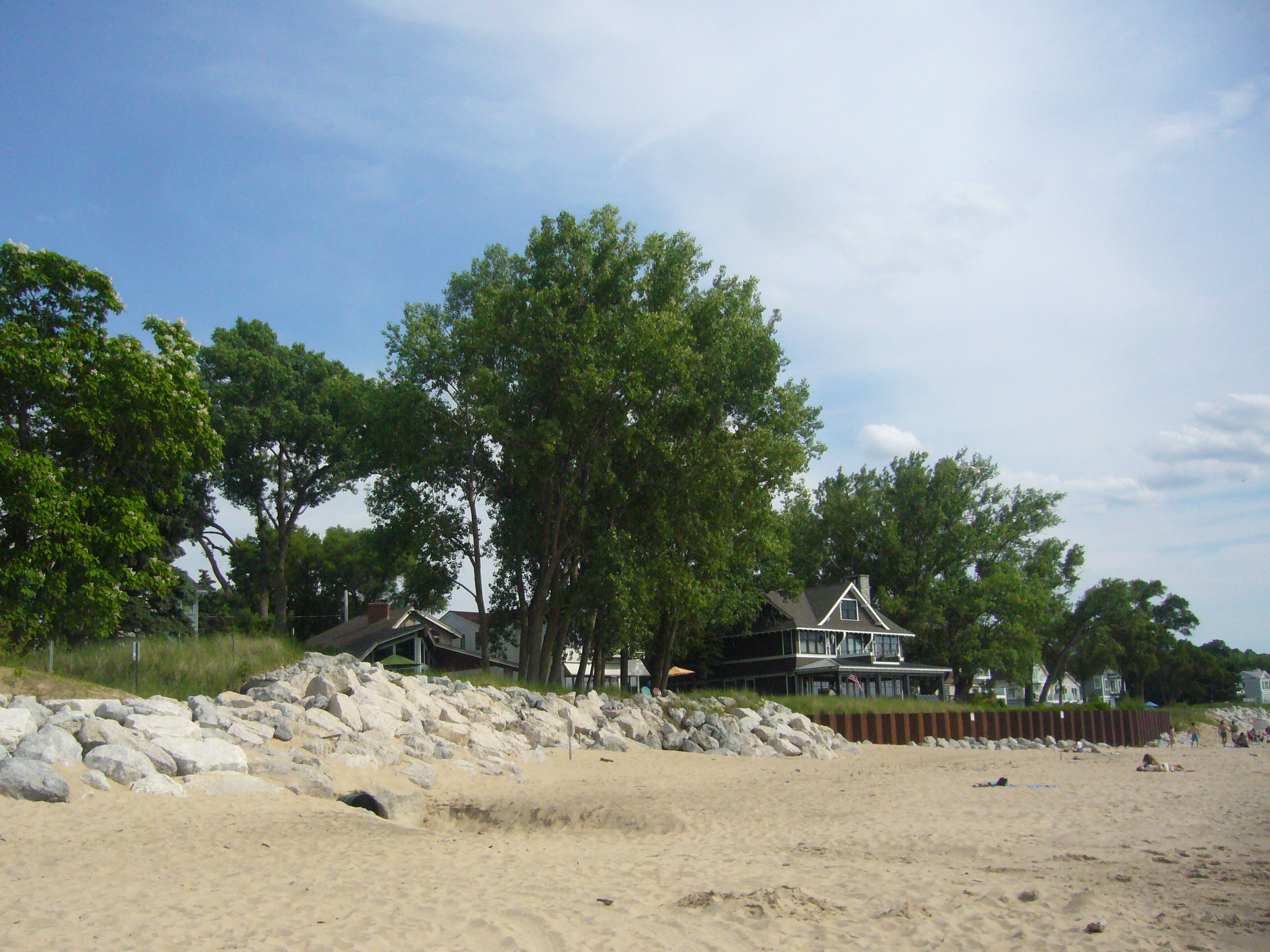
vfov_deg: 40.7
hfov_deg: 52.6
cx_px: 635
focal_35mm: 35
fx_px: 1284
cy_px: 476
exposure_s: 1/1300
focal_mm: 5.8
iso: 200
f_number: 5.6
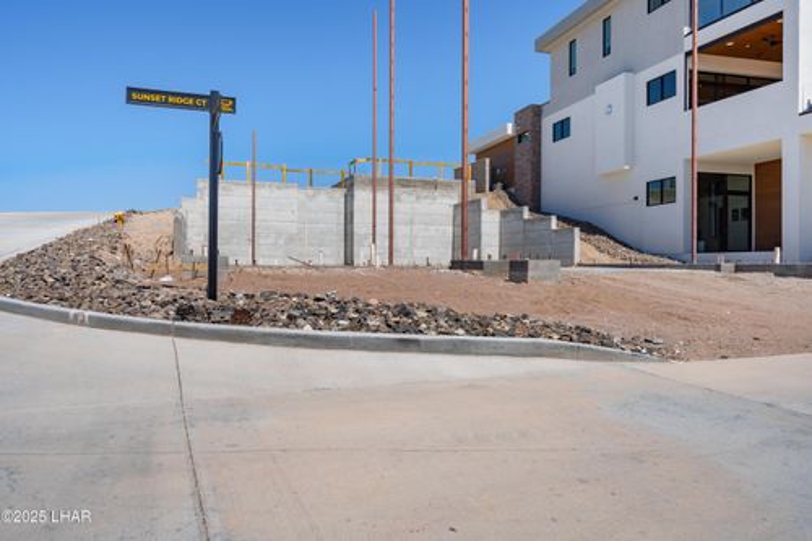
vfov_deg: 49.5
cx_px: 406
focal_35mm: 26
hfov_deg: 69.4
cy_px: 270
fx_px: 586
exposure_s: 1/640
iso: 400
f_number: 8
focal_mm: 26
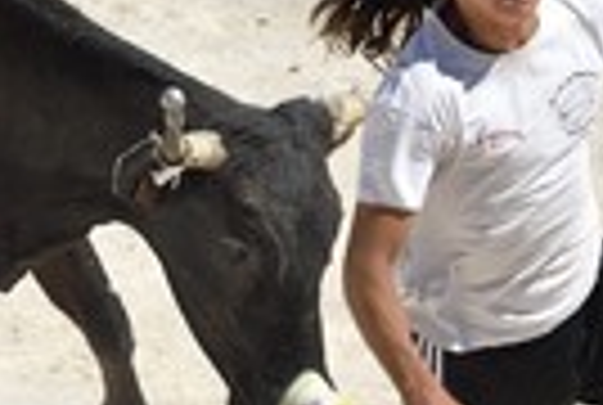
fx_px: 10492
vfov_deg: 2.2
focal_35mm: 625
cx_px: 144
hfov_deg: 3.3
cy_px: 320
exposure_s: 1/1000
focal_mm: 200
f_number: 8
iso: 200
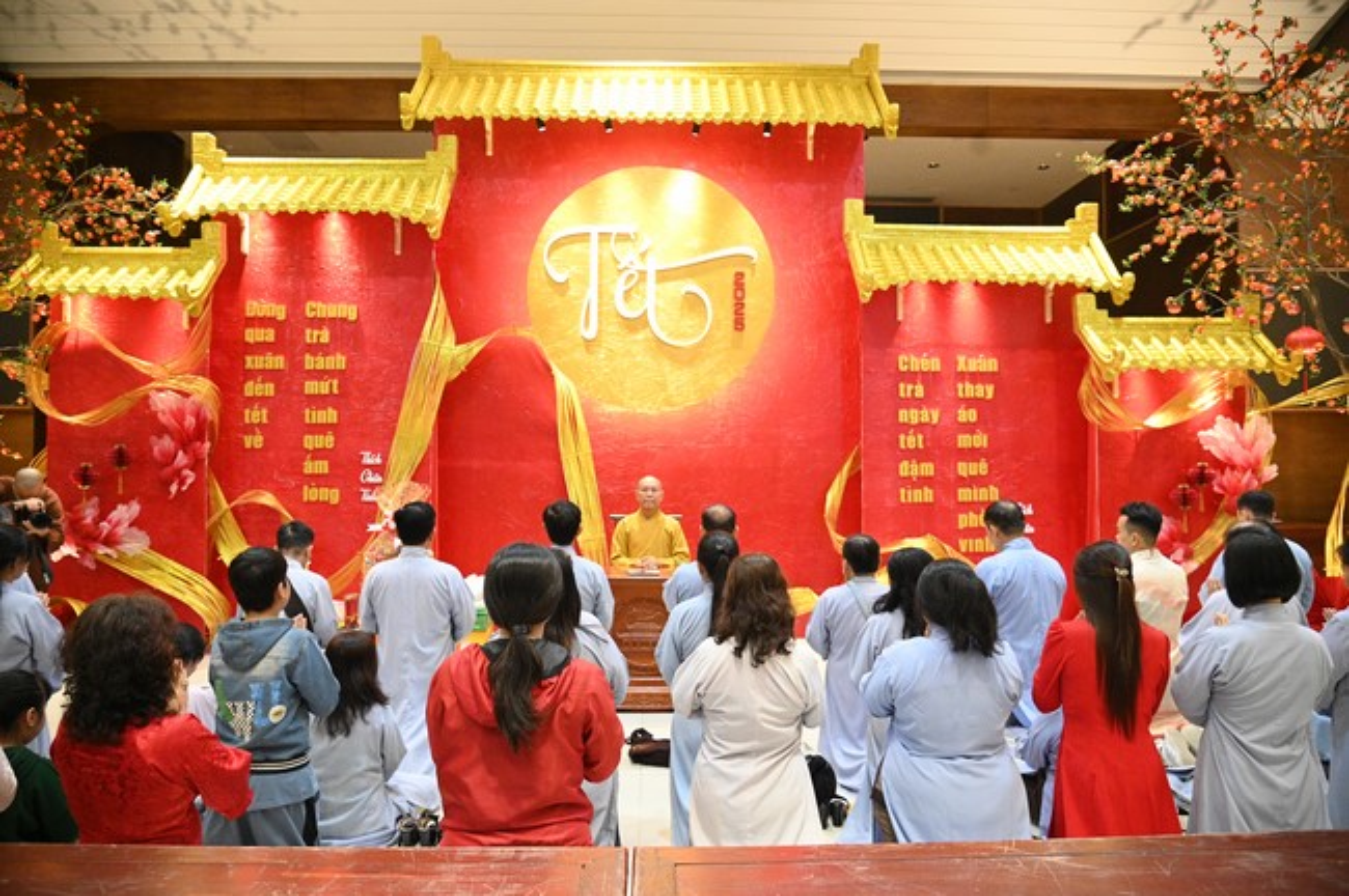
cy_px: 448
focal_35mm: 24
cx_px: 674
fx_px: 898
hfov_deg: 73.8
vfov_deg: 53.0
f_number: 4.5
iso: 10000
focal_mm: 24
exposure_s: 1/320
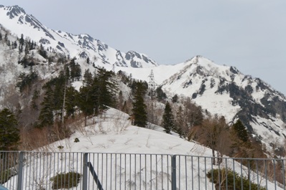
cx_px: 148
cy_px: 92
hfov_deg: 41.1
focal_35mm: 48
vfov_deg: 28.0
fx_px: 381
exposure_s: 1/1250
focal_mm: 17.1
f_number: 6.3
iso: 160
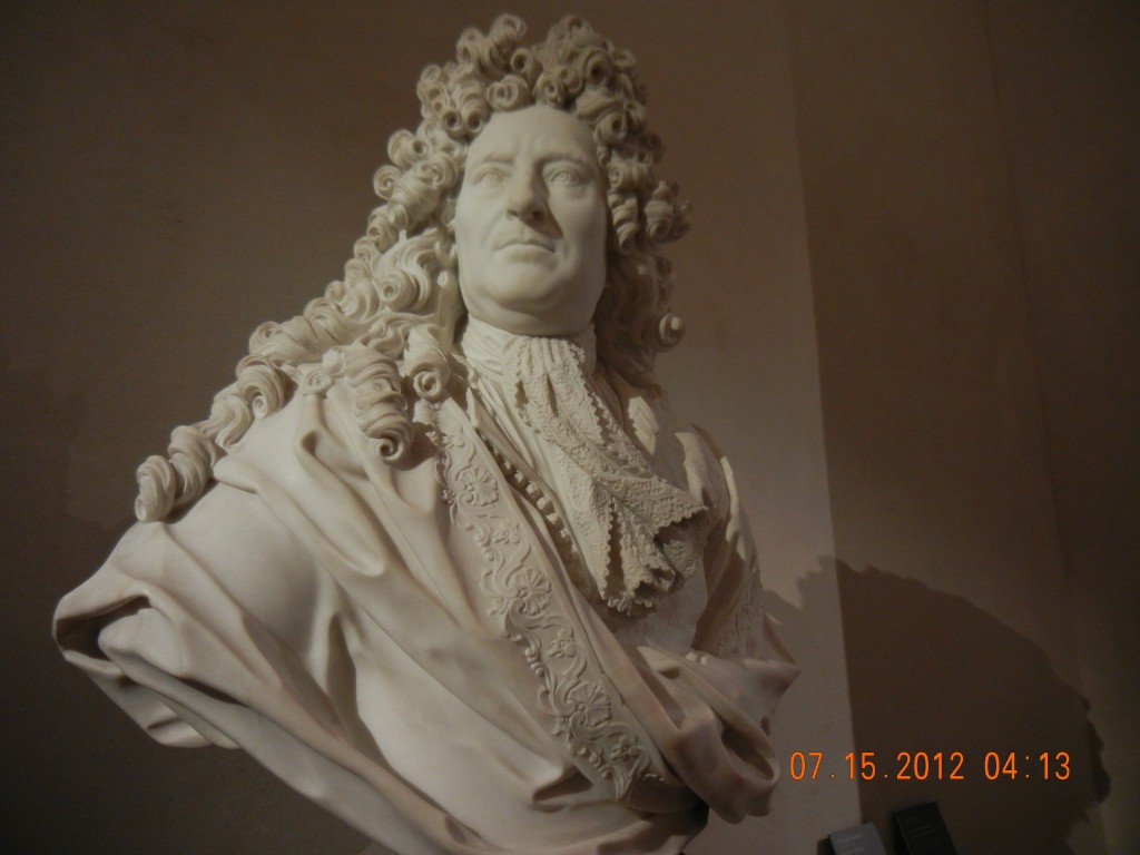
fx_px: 988
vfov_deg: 46.8
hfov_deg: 60.0
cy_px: 428
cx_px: 570
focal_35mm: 30
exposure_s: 1/25.8
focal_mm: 5.4
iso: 400
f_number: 3.5
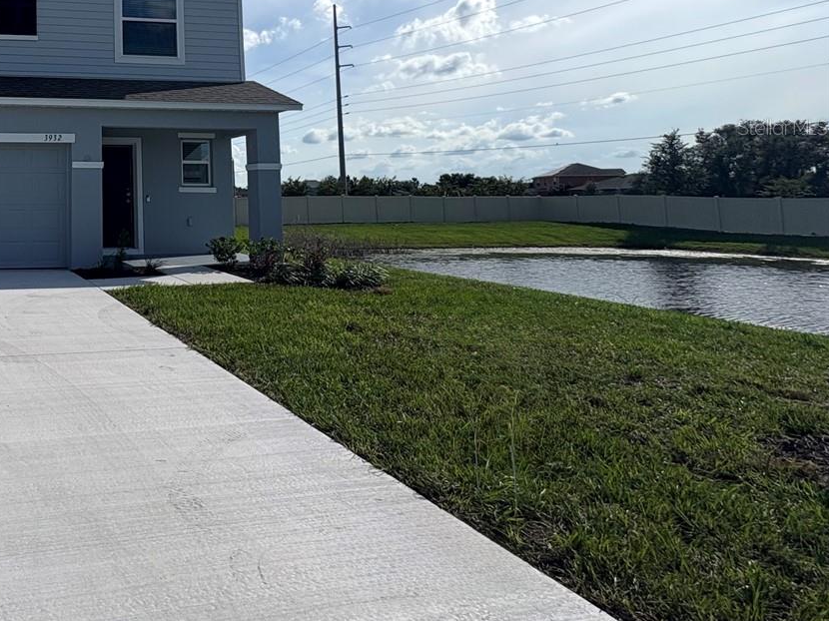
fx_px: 646
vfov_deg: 48.5
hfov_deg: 53.8
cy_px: 127
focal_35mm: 27
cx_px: 33
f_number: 2.2
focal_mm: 2.22
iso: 50
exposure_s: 1/3106
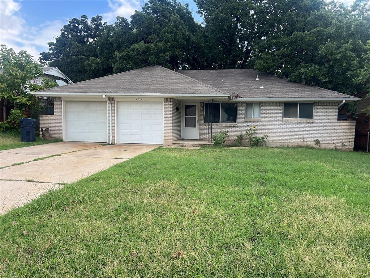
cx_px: 185
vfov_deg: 53.1
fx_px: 278
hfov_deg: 67.3
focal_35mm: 26
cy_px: 139
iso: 50
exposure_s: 1/1183
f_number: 1.5
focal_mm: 5.7
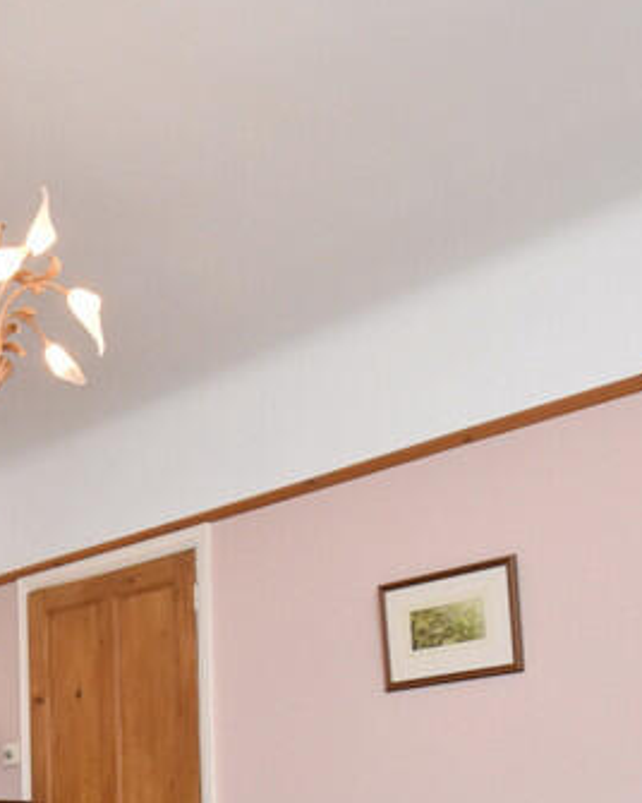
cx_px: 84
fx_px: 1021
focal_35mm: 43
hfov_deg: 33.4
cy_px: 768
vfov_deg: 38.9
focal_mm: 10
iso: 1600
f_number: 10
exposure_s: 1/60
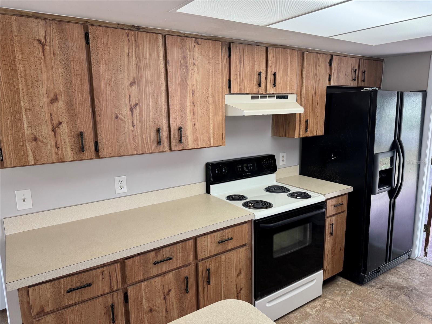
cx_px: 216
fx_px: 300
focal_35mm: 24
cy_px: 162
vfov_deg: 56.8
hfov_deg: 71.6
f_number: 1.78
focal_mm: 6.76
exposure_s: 1/120
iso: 160
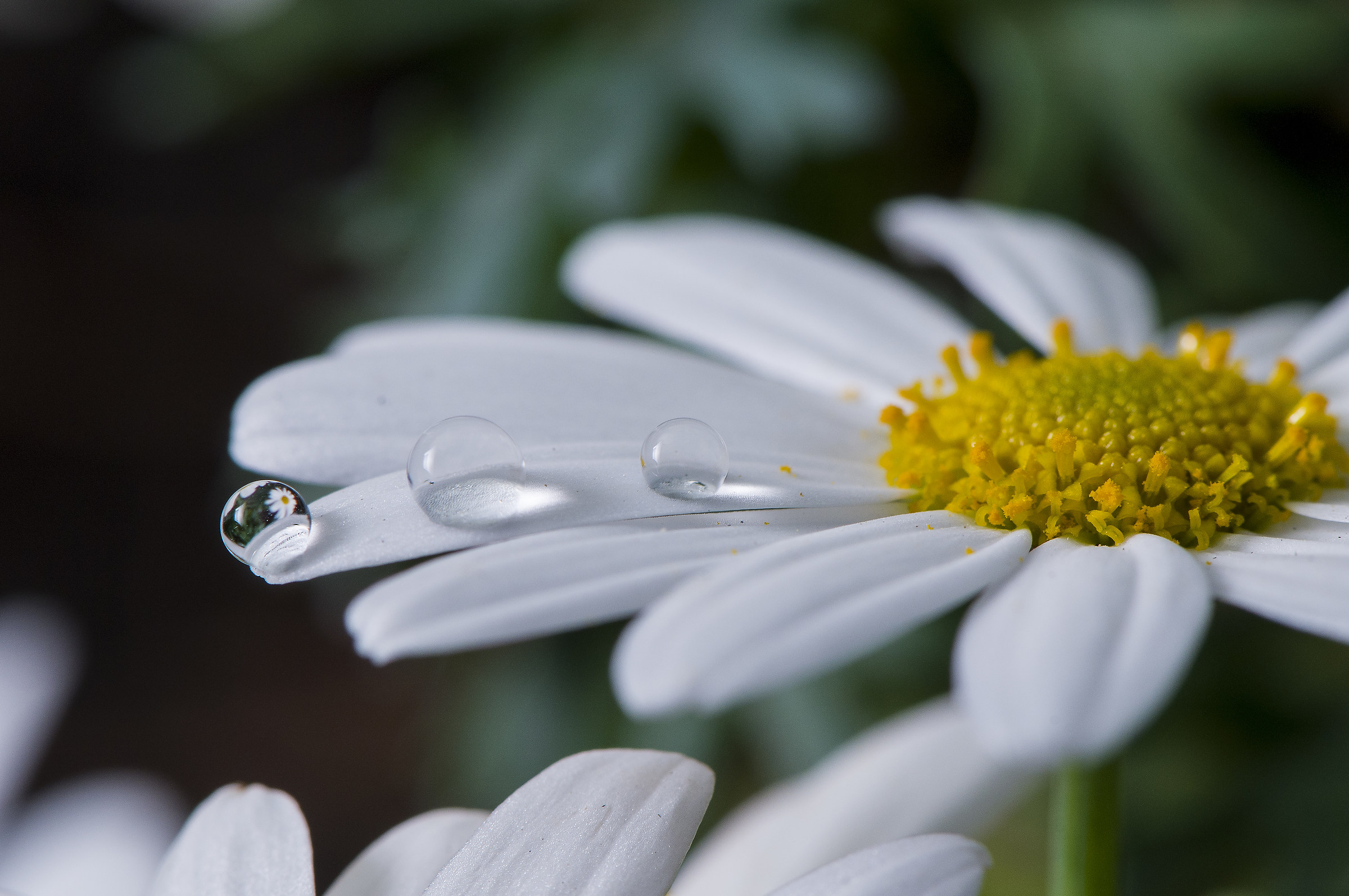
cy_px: 448
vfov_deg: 8.7
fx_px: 5895
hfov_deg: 13.1
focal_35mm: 158
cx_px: 674
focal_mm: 105
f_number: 13
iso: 200
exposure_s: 1/125
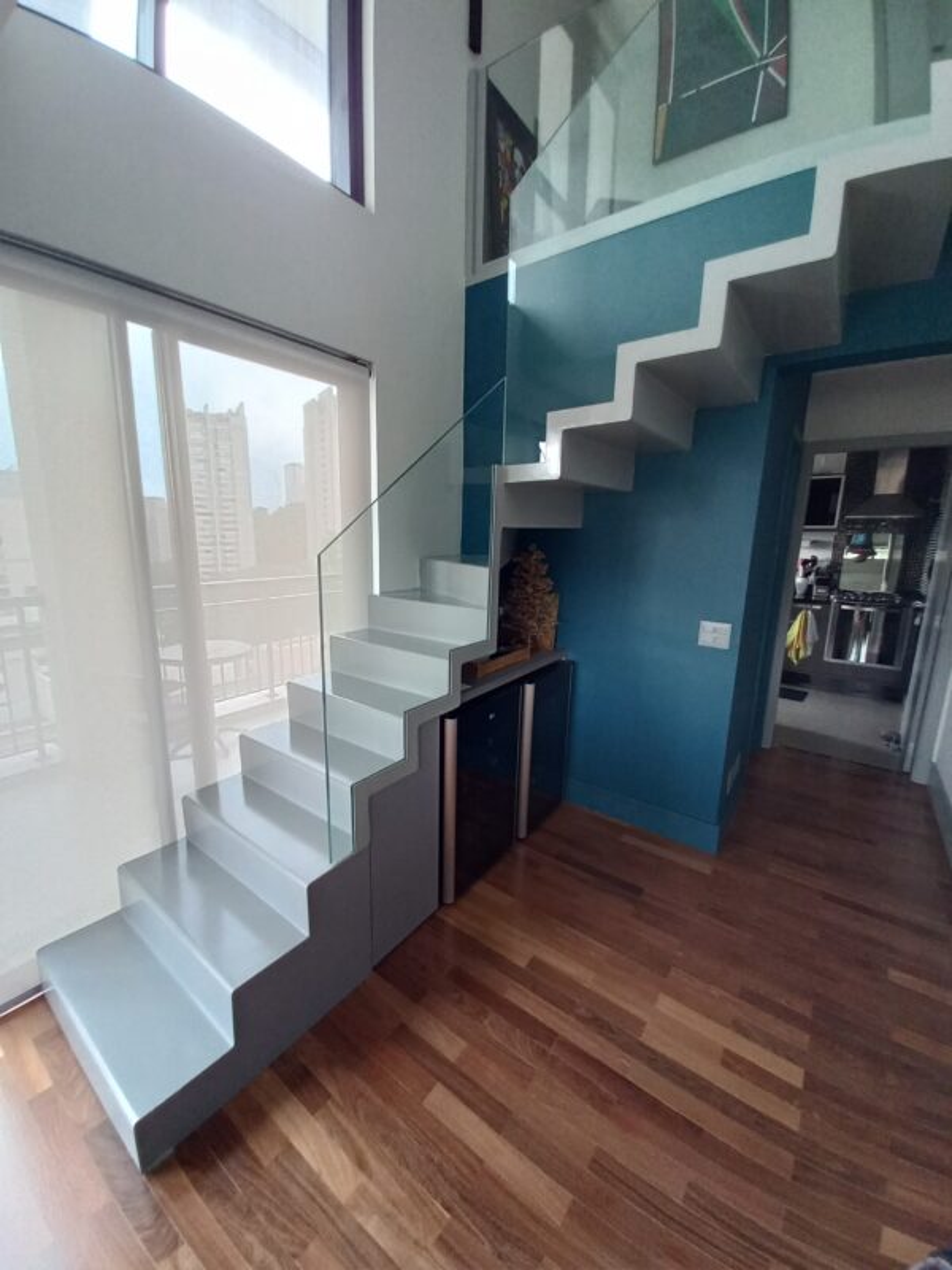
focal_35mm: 13
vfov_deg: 106.2
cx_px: 476
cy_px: 635
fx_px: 477
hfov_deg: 89.9
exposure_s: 1/33
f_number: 2.2
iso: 100
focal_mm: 1.42
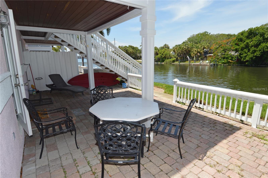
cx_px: 134
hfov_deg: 90.1
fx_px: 134
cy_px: 89
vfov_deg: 67.3
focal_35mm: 18
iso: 100
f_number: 7.1
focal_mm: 12
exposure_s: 1/200
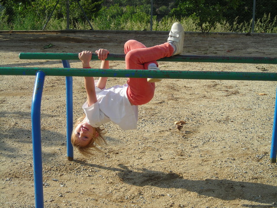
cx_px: 138
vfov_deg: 22.6
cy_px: 104
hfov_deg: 29.8
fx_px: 520
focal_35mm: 65
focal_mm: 10.8
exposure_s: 1/320
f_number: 3.9
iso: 50
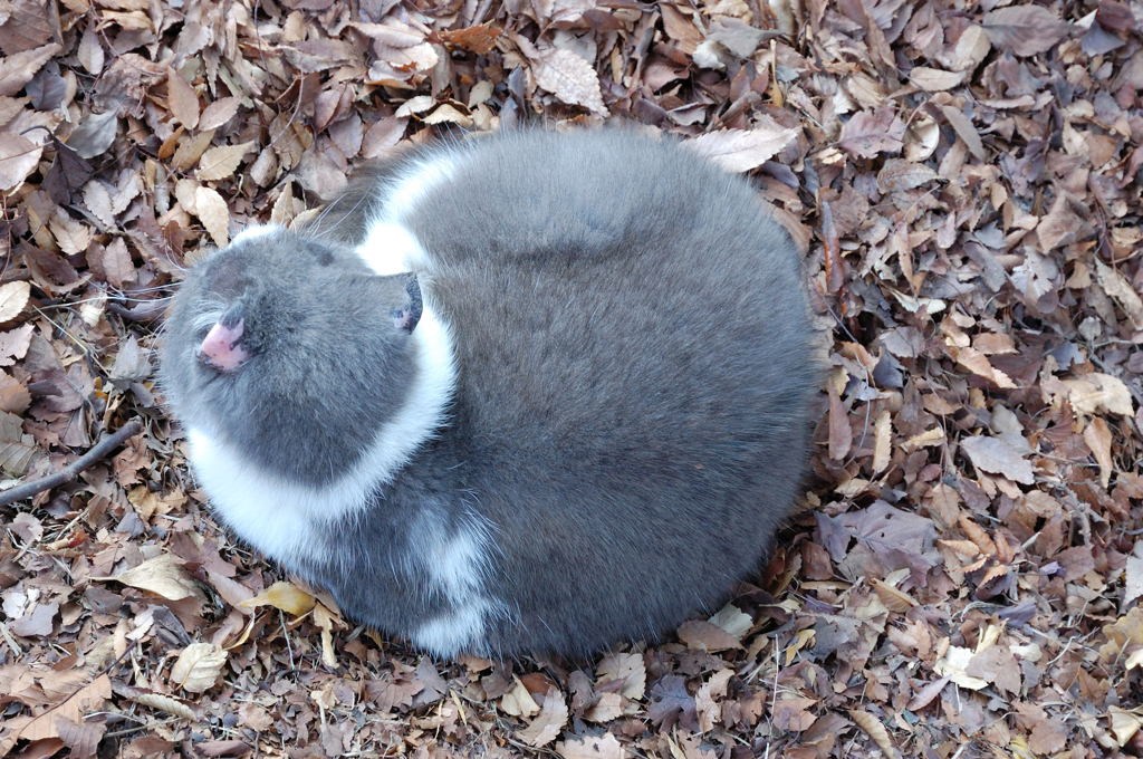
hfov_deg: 24.2
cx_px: 572
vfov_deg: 16.2
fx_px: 2664
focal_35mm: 84
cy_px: 380
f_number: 8
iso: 500
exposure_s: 1/30
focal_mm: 56
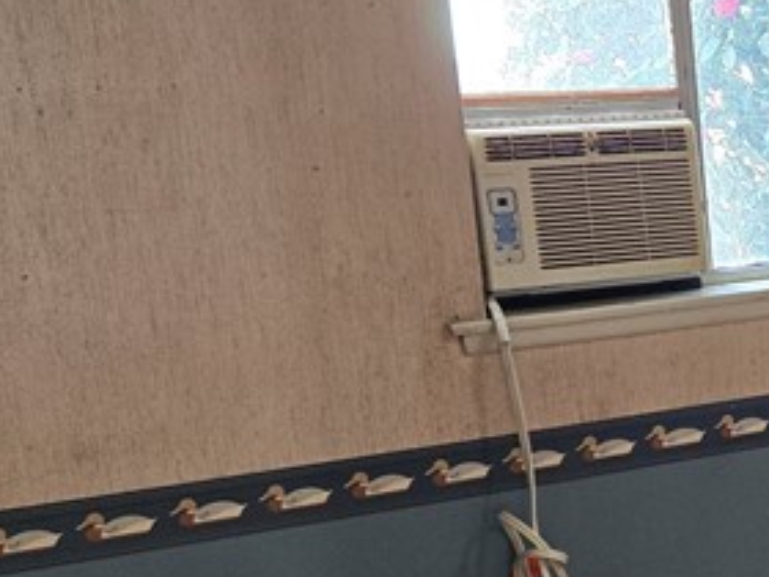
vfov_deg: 17.5
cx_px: 1206
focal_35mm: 84
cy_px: 387
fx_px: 1866
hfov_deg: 19.7
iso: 320
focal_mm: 5.4
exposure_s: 1/120
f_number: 1.8
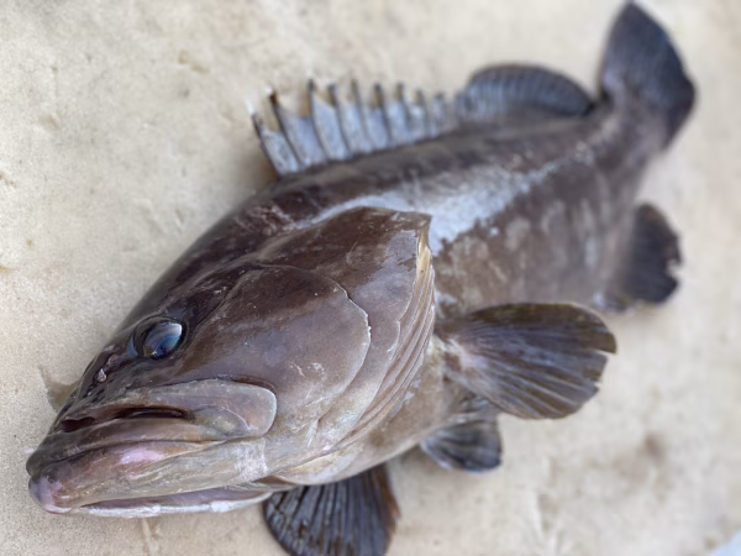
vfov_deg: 28.0
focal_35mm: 52
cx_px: 370
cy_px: 278
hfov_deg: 36.8
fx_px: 1113
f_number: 2
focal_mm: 6
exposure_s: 1/122
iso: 25
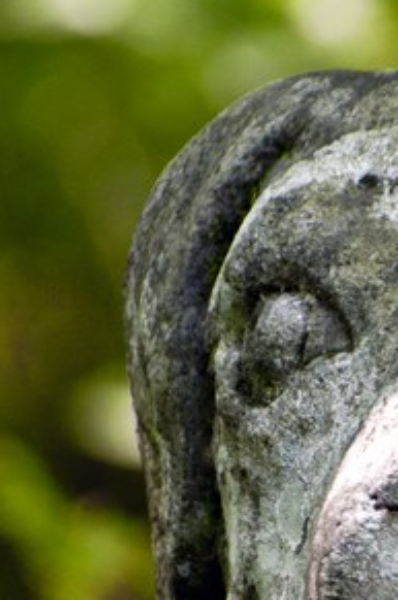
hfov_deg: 1.4
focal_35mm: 976
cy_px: 748
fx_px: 16238
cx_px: 563
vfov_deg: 2.1
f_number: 5
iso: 200
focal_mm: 185
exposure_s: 1/100
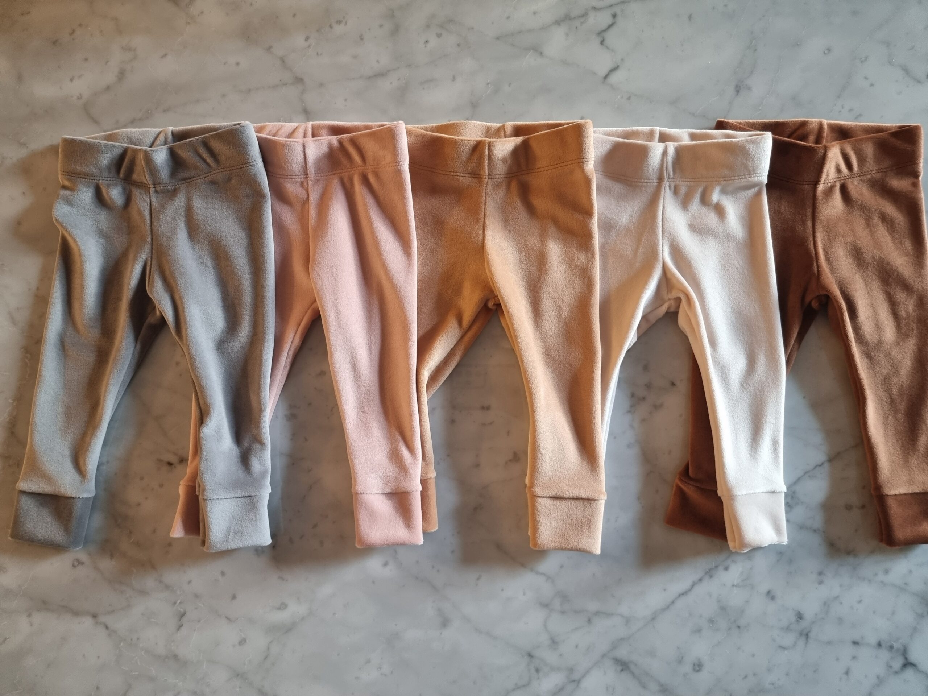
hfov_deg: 71.6
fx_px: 643
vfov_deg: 56.8
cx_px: 464
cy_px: 348
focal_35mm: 24
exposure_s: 1/40
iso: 400
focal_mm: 6.7
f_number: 1.8
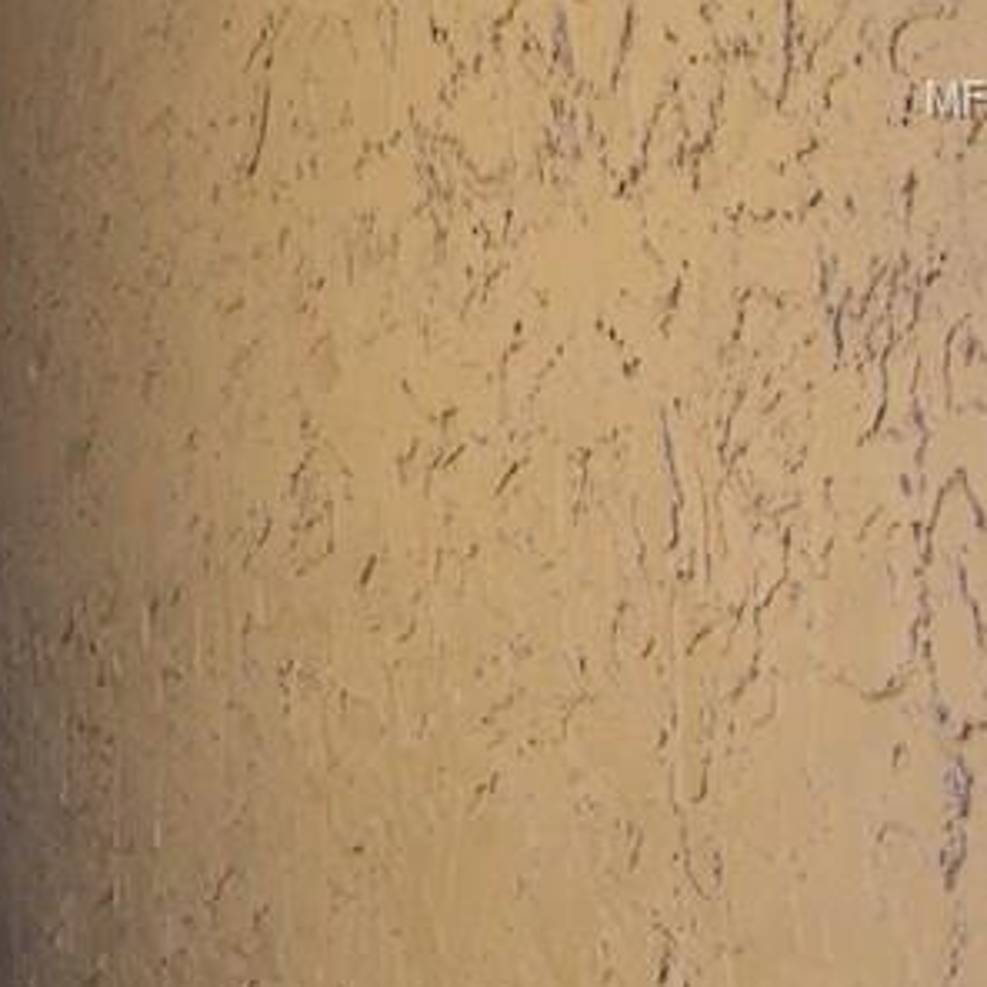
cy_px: 100
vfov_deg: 14.9
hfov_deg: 13.9
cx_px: -580
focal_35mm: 116
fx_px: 3742
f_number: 2.8
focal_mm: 8
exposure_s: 1/218
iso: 100
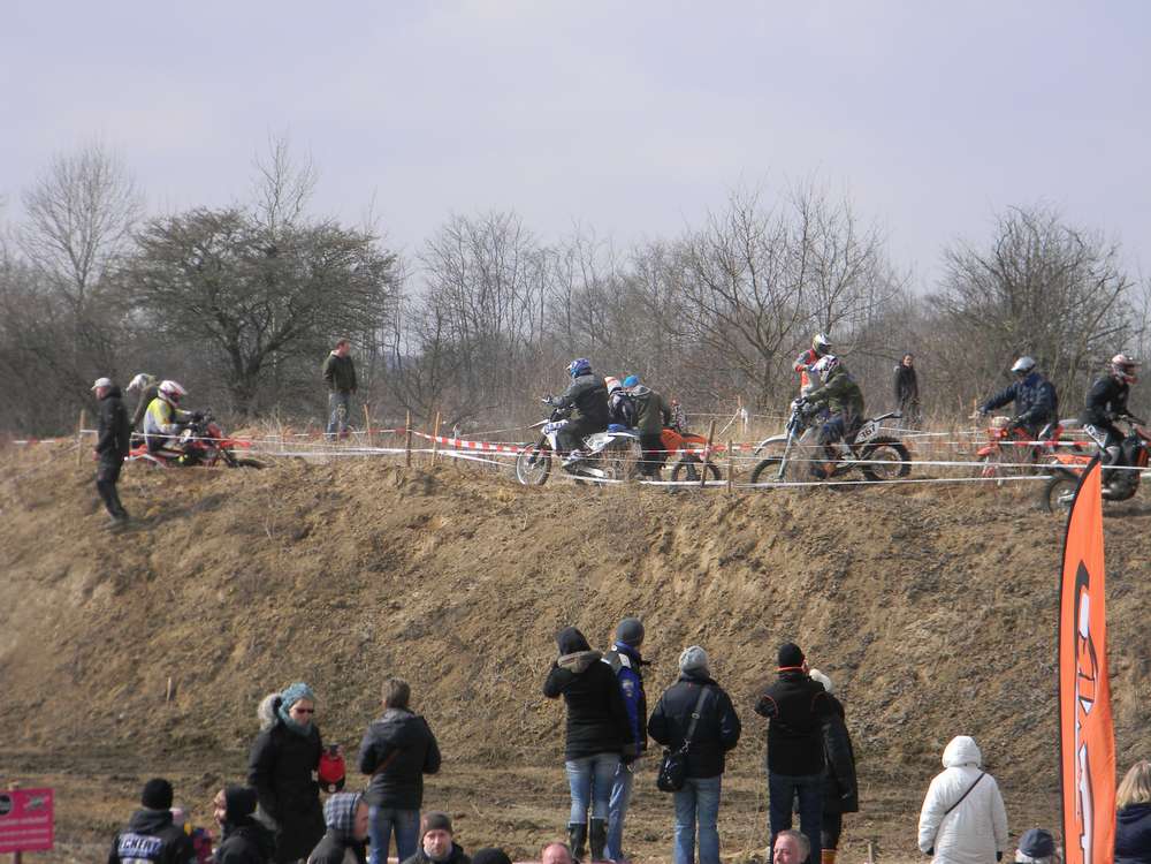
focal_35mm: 183
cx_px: 576
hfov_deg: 10.8
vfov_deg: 8.1
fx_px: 6085
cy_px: 432
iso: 80
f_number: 5.2
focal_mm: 33.1
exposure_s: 1/397
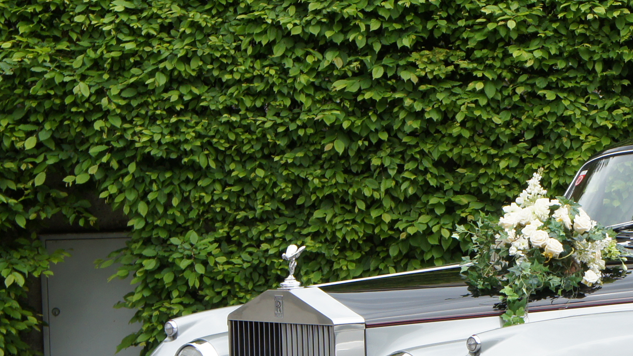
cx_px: 690
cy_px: 251
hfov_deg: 12.9
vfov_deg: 7.4
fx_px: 2743
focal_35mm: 163
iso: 250
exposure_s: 1/250
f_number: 8
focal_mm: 39
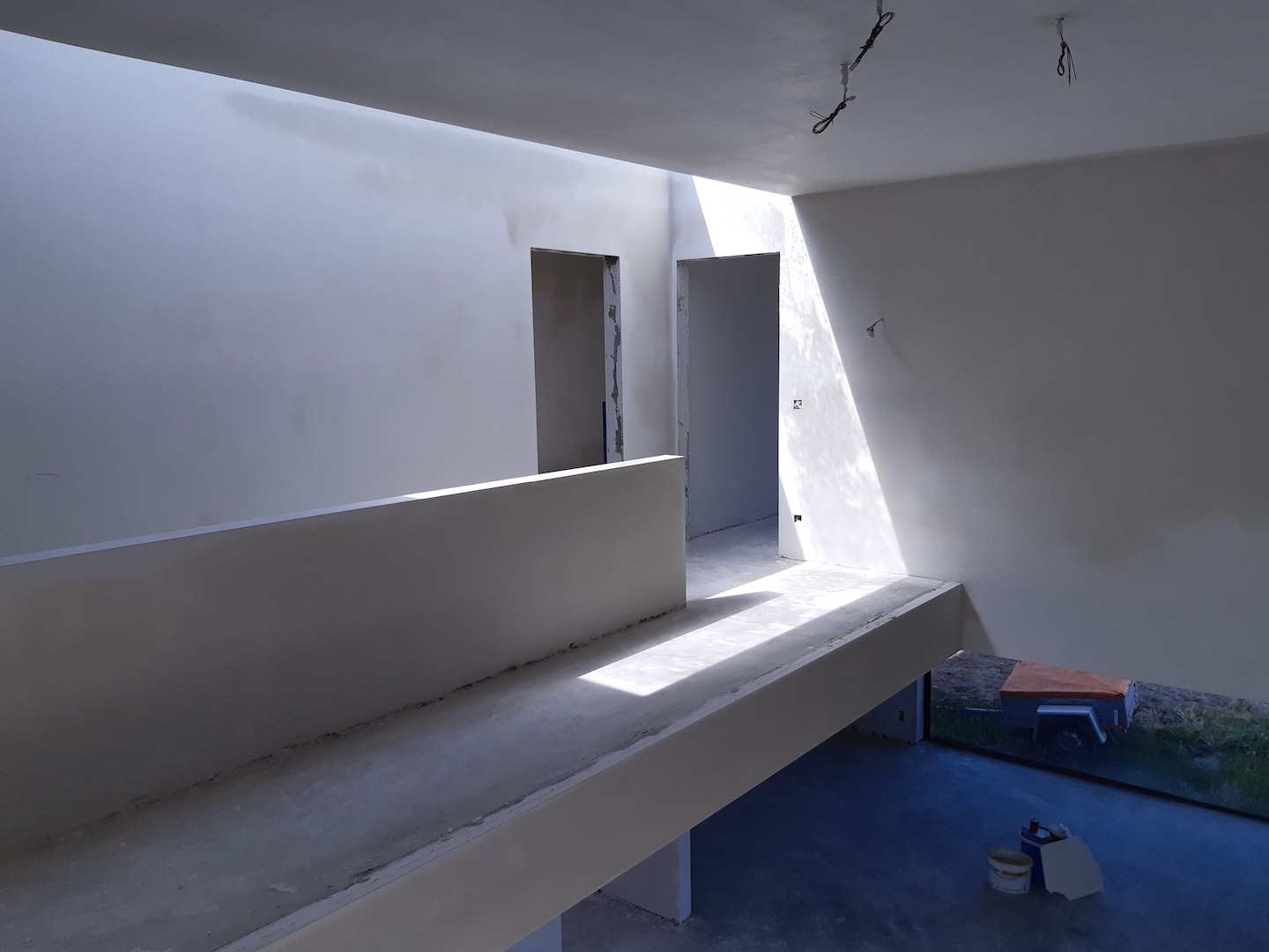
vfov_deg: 53.1
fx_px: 953
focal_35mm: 26
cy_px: 476
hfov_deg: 67.3
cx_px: 634
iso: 40
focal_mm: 3.92
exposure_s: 1/1277
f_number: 1.7
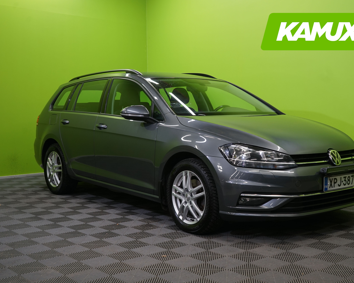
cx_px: 206
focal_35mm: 45
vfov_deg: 33.4
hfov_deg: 41.0
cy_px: 144
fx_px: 471
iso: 500
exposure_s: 1/50
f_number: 5
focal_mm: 39
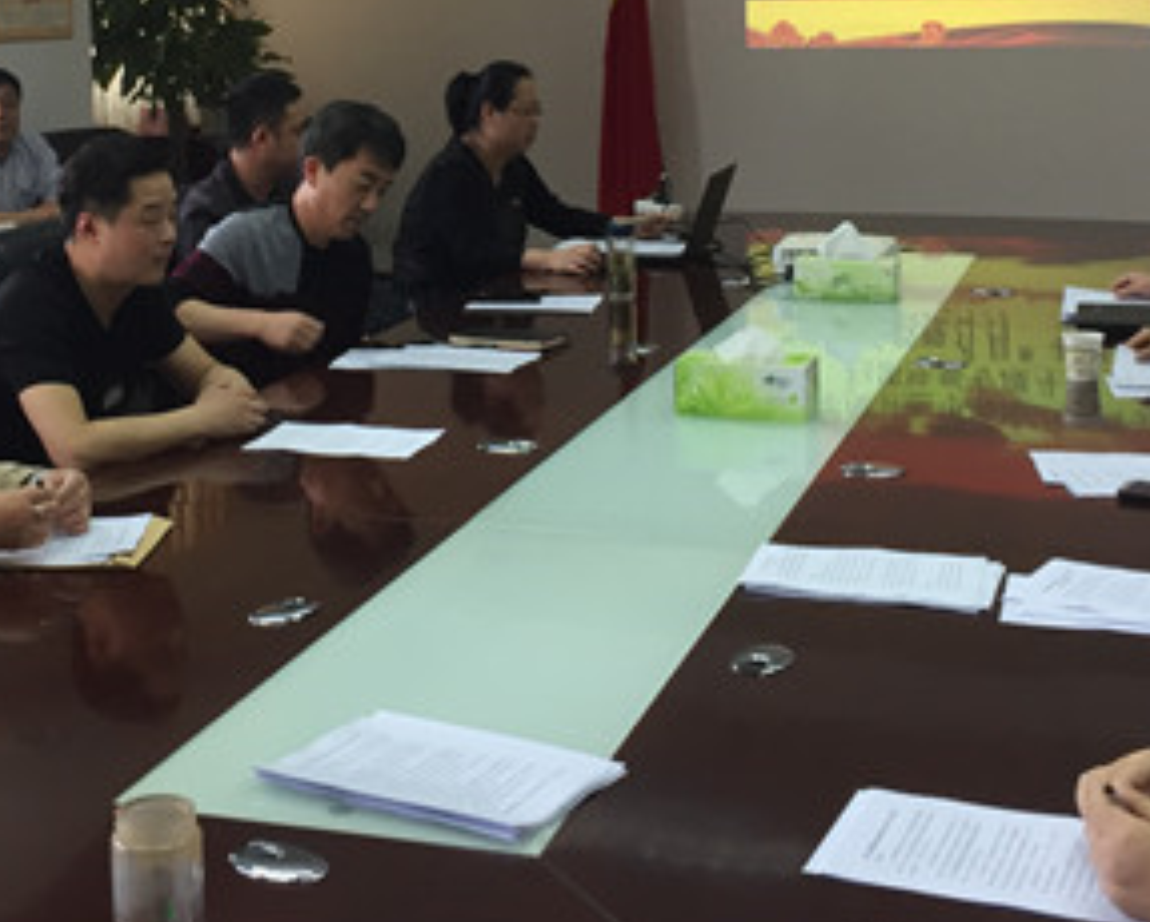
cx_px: 381
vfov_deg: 23.4
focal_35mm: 64
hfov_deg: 29.3
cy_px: 130
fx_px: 2180
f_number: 2.2
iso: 32
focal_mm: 4.15
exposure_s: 1/33
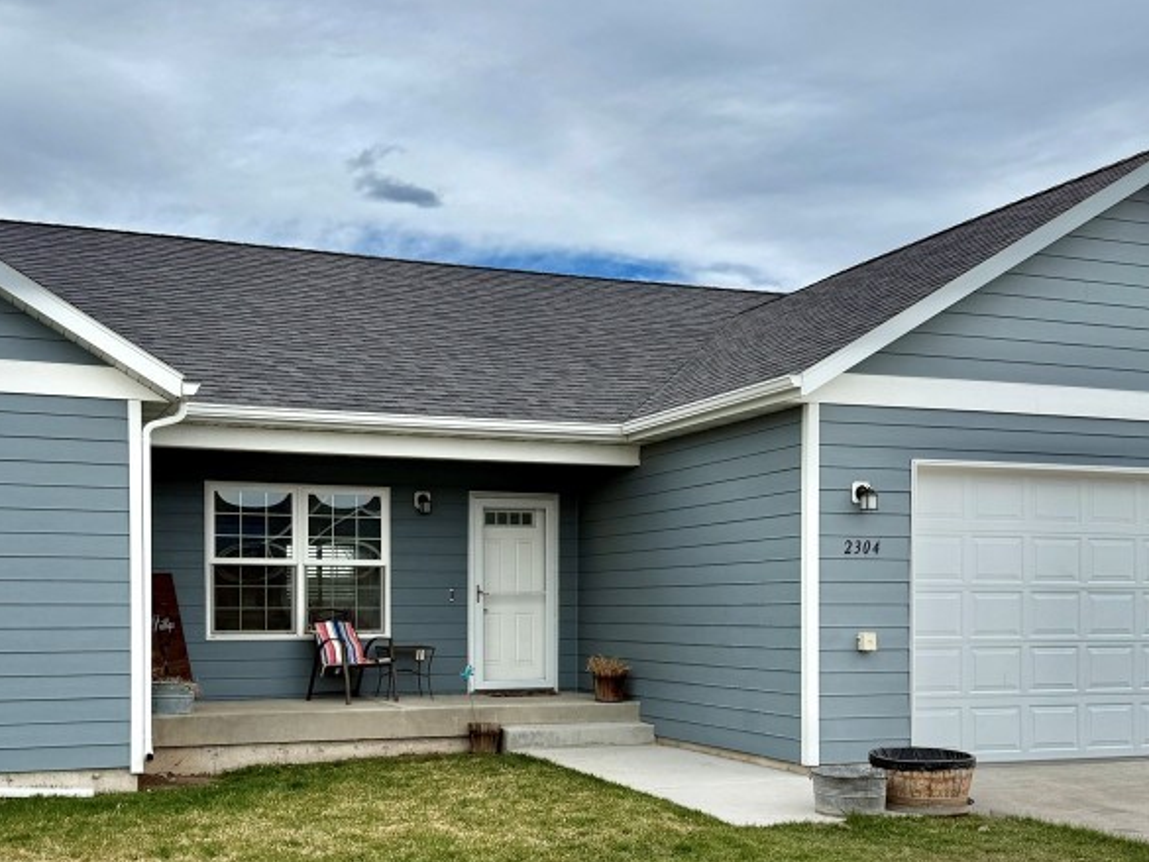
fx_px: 1394
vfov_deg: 33.9
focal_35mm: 42
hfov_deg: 44.7
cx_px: 522
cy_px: 611
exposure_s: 1/3584
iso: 80
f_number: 1.78
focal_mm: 6.76
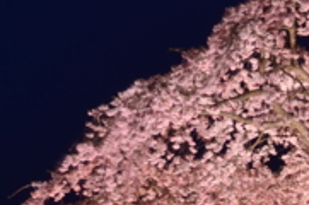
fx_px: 1748
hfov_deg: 8.8
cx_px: 830
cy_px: 306
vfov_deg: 6.6
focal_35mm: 204
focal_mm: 24
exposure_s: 15
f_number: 13
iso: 100
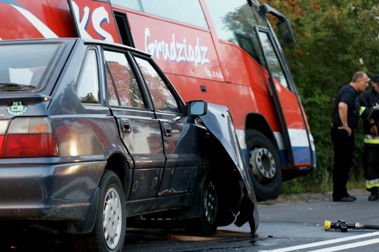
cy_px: 126
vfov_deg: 12.2
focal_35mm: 112
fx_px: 1184
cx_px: 190
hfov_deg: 18.2
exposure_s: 1/125
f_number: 2.8
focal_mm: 75
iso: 250
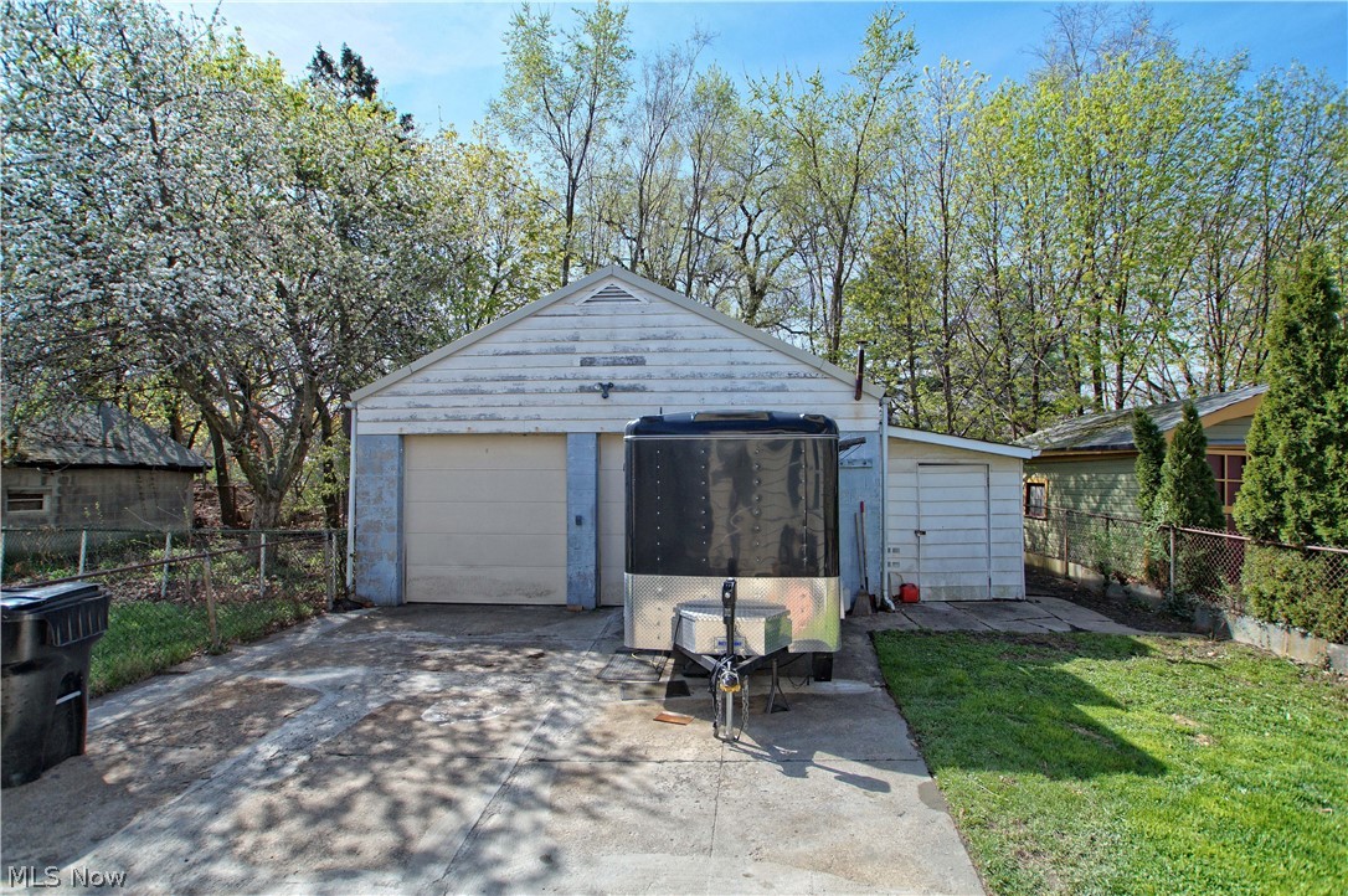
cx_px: 674
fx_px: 617
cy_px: 448
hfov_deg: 95.0
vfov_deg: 72.0
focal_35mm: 16
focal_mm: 11
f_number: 4.5
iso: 200
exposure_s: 1/800
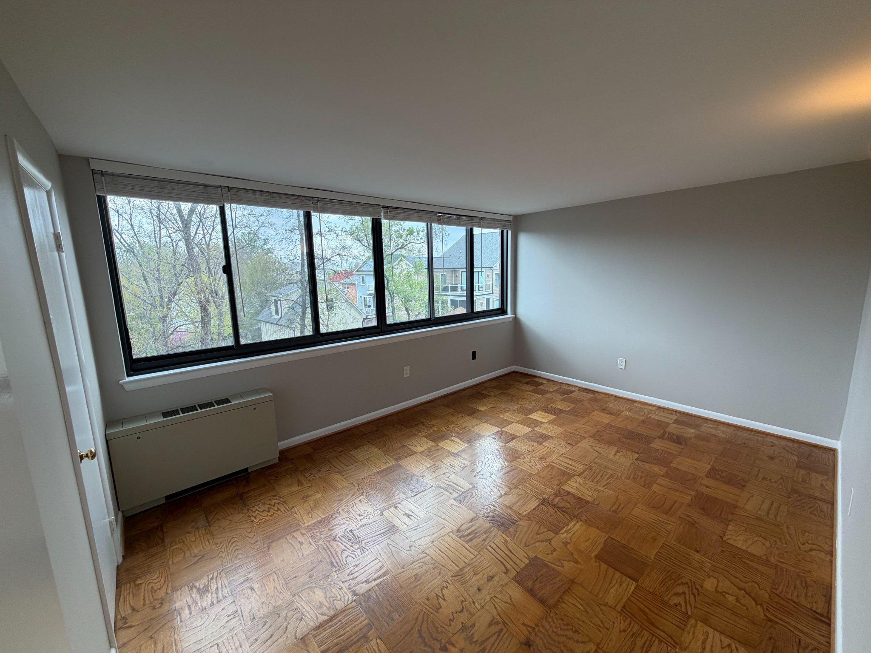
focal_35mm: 14
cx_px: 436
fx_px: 352
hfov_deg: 102.1
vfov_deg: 85.7
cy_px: 326
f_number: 2.2
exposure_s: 1/120
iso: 64
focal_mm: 2.22
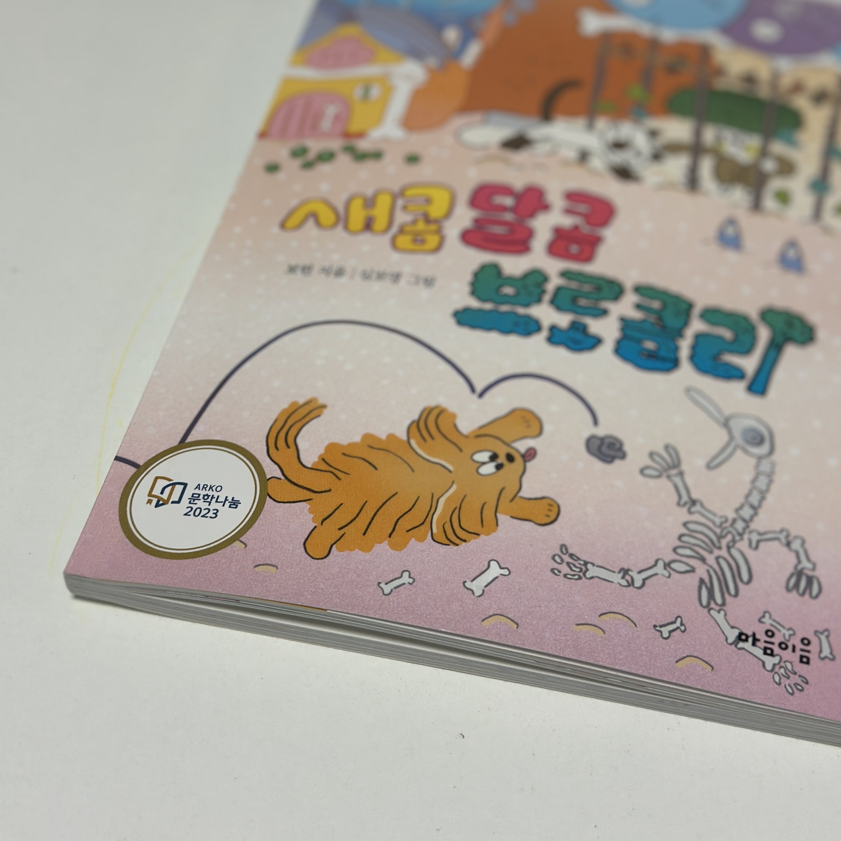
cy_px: 308
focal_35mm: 57
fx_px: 1567
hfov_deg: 30.0
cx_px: 421
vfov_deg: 29.9
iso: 100
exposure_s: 1/120
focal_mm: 6.86
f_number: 1.78
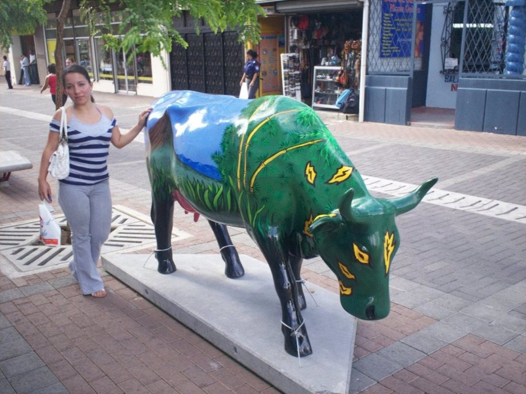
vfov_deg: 39.6
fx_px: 547
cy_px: 197
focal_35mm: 36
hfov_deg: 51.4
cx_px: 263
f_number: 4.5
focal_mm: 6
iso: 100
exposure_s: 1/95.3
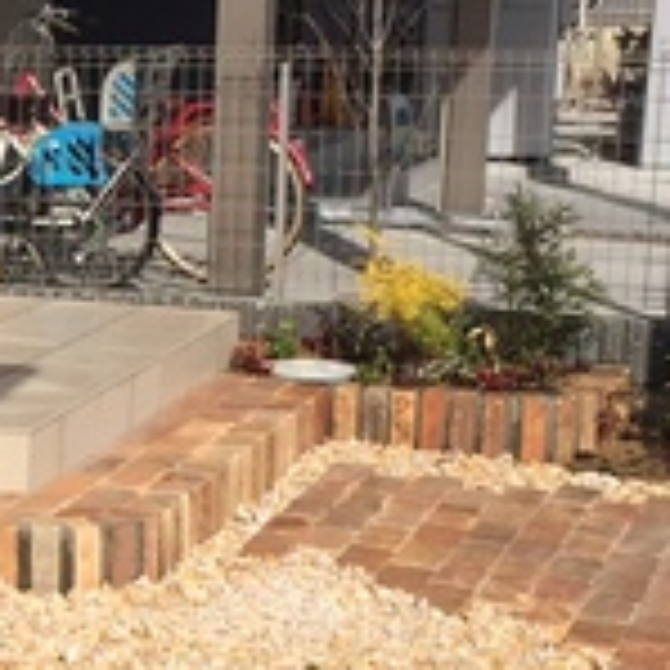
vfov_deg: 15.1
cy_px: 515
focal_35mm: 115
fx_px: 2518
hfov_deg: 14.4
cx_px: -247
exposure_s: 1/3968
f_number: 2.2
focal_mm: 4.15
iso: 32
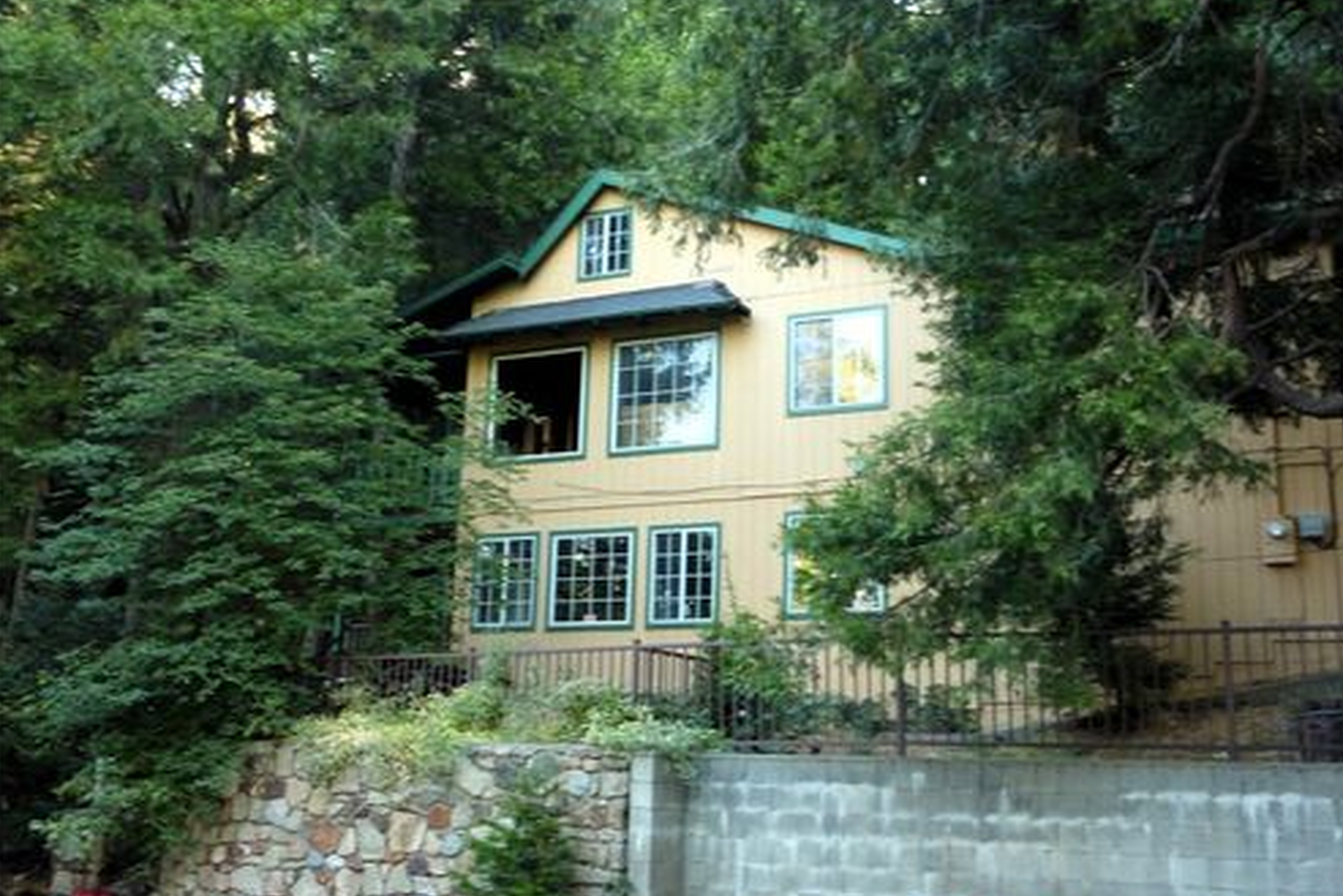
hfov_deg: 49.5
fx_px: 1455
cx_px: 673
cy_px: 434
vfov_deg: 34.2
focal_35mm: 39
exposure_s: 1/30
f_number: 3.6
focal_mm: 6.1
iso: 200
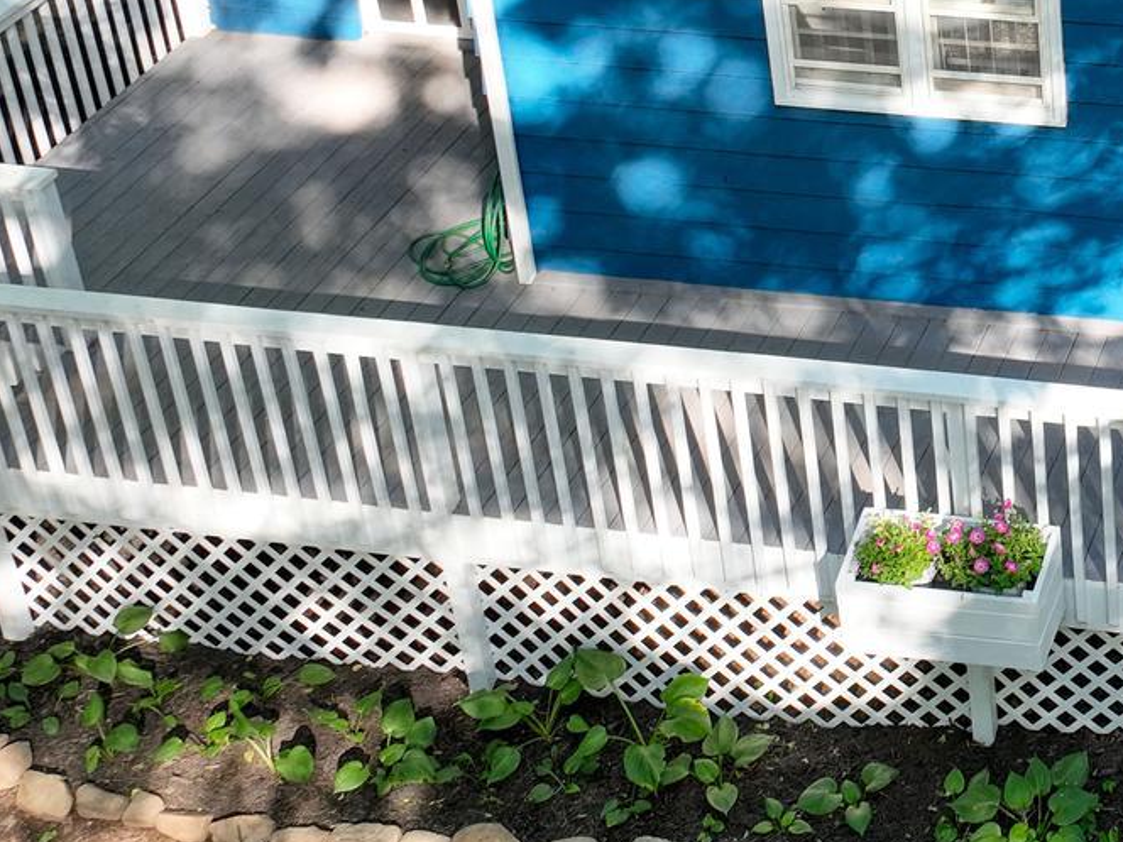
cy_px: 66
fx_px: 2401
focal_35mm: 74
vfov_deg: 19.5
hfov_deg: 24.0
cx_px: 1336
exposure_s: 1/200
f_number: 2.8
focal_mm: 12.3
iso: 310
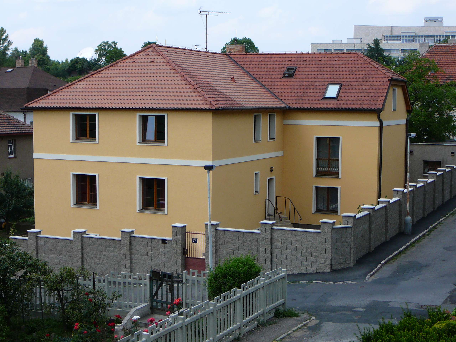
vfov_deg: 24.0
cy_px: 171
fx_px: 804
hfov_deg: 31.7
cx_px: 228
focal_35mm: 61
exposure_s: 1/640
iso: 80
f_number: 3.6
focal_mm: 9.1
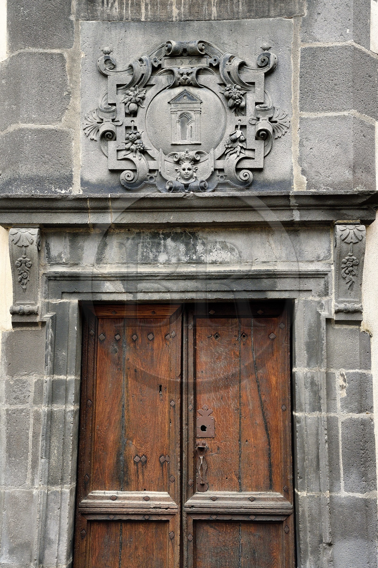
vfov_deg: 39.6
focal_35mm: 50
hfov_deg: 27.0
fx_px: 788
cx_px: 189
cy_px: 284
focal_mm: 50
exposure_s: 1/125
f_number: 8
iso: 1600
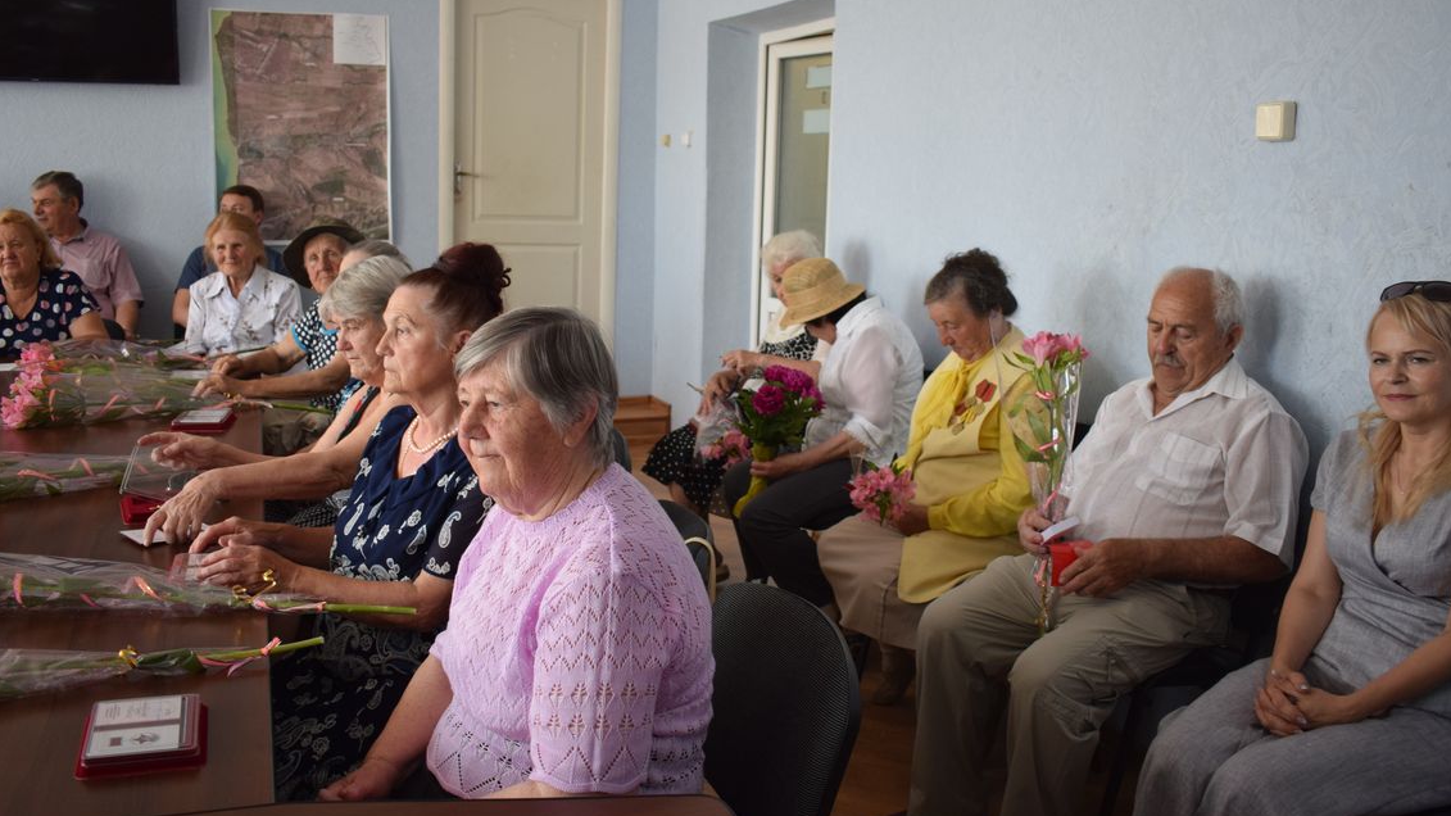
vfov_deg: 36.6
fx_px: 1231
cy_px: 374
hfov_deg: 61.0
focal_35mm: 32
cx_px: 736
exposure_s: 1/60
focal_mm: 18
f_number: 4
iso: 640
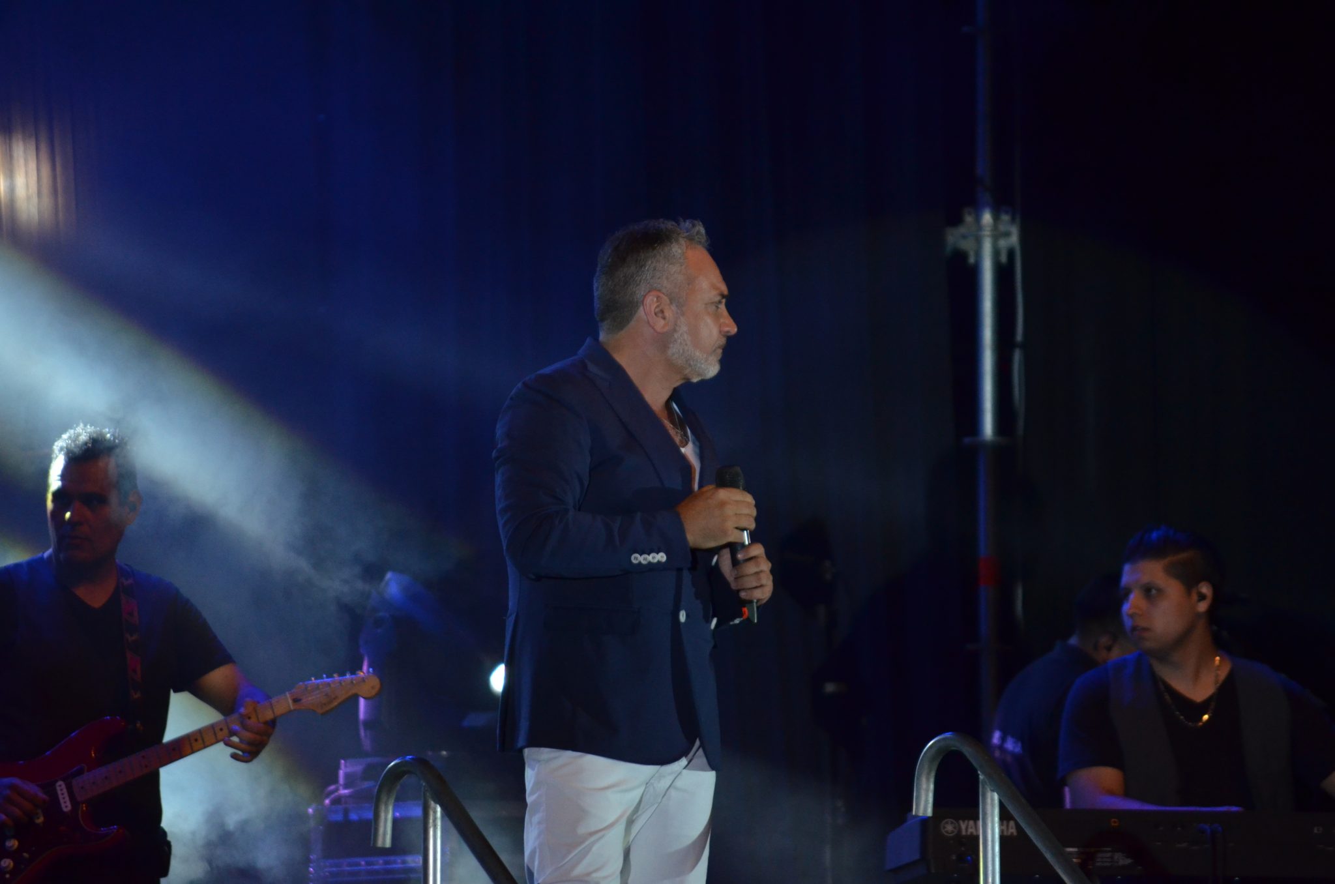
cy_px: 442
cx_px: 668
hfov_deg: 6.9
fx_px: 11101
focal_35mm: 300
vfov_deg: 4.6
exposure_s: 1/200
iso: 1600
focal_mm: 200
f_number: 5.6
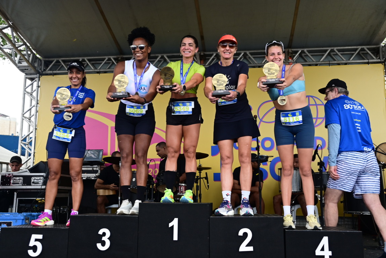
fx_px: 386
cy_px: 129
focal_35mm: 36
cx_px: 193
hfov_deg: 53.1
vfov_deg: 36.9
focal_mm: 24
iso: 500
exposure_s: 1/250
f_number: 4.5
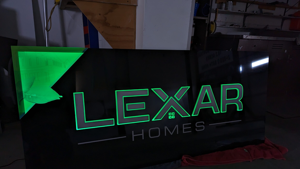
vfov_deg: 42.4
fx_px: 215
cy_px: 111
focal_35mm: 27
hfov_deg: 69.9
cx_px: 149
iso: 92
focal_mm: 6.81
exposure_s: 1/90
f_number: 1.85
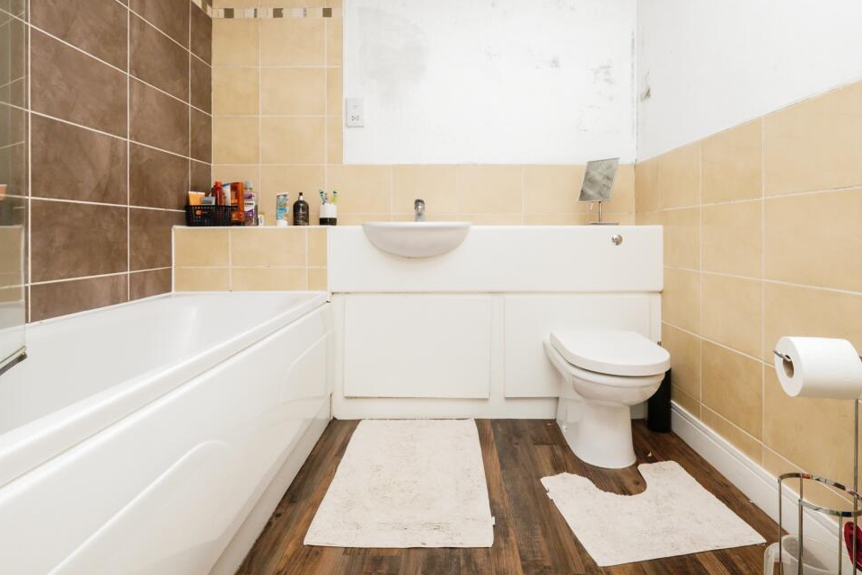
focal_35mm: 16
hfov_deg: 96.7
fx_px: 383
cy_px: 274
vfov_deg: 73.7
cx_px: 449
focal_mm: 10
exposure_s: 1/200
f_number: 6.4
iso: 800
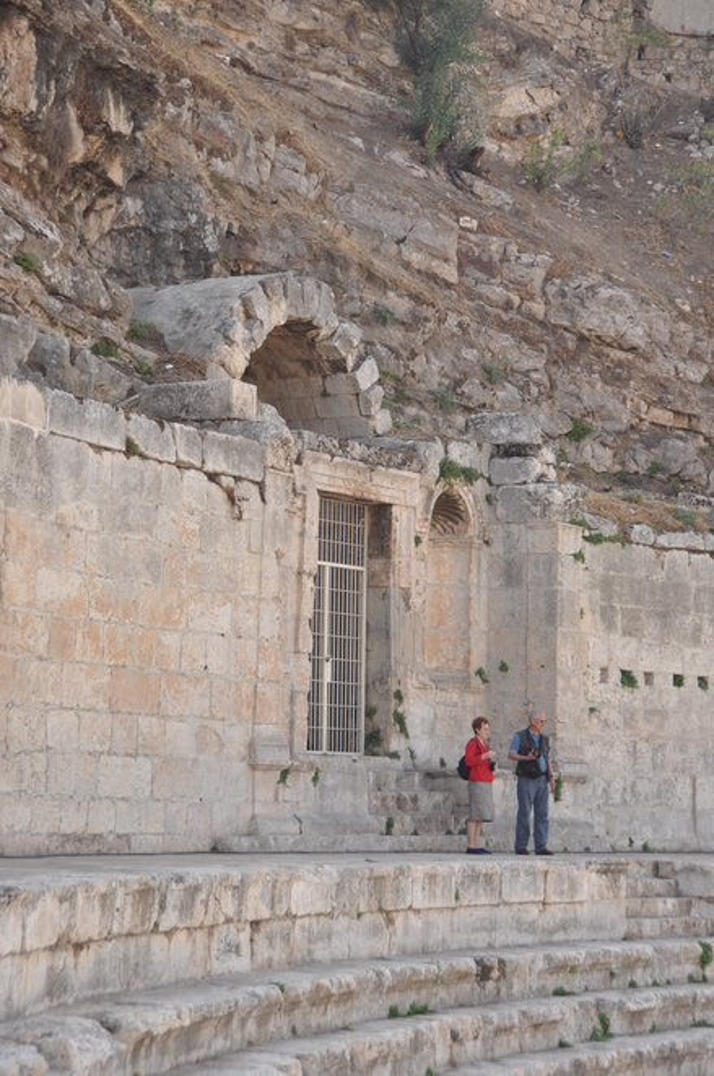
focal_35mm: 98
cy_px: 538
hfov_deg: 14.0
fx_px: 2911
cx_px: 357
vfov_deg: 21.0
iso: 200
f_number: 5
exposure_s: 1/400
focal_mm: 65
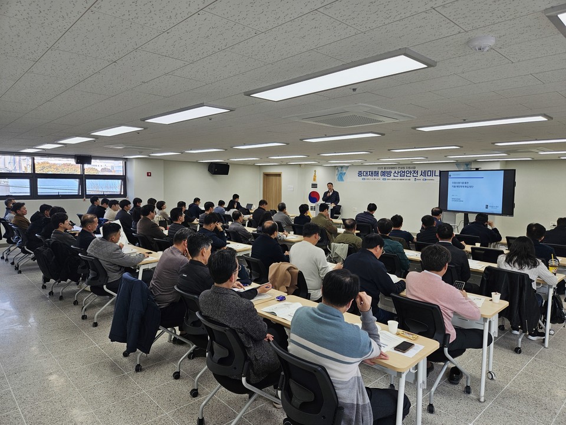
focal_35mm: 23
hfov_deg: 73.9
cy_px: 212
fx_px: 376
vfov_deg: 58.9
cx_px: 283
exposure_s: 1/180
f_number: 1.8
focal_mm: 5.4
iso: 50
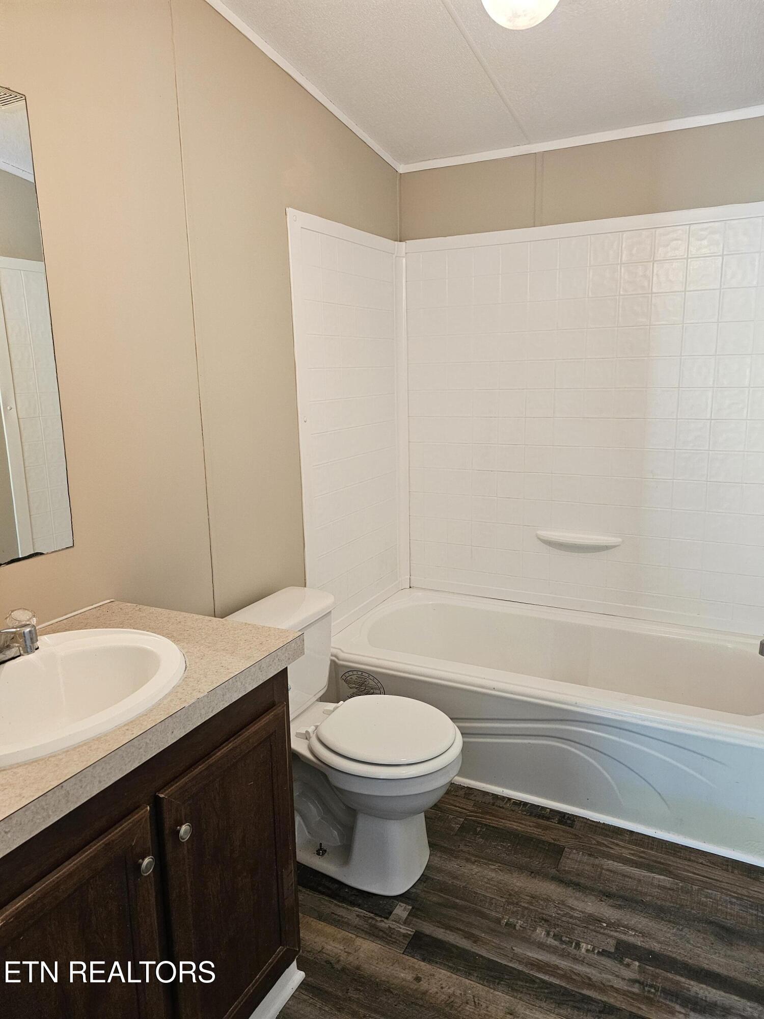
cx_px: 382
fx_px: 677
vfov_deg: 73.9
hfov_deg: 58.9
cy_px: 510
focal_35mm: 23
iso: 640
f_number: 1.7
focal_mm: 6.3
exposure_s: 1/120
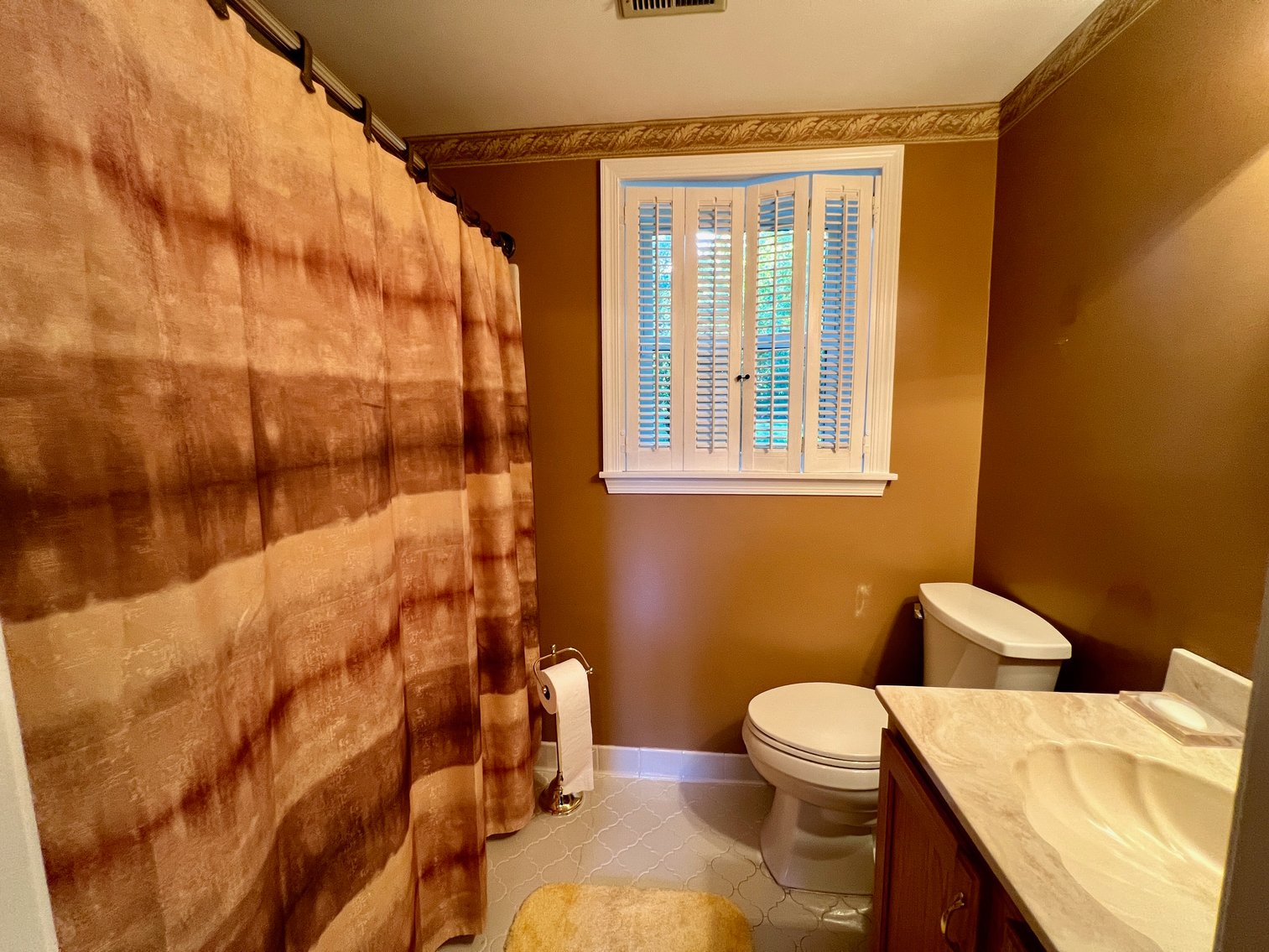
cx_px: 634
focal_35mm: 13
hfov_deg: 106.2
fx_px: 477
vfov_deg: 89.9
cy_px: 476
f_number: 1.8
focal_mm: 1.57
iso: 250
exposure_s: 1/60
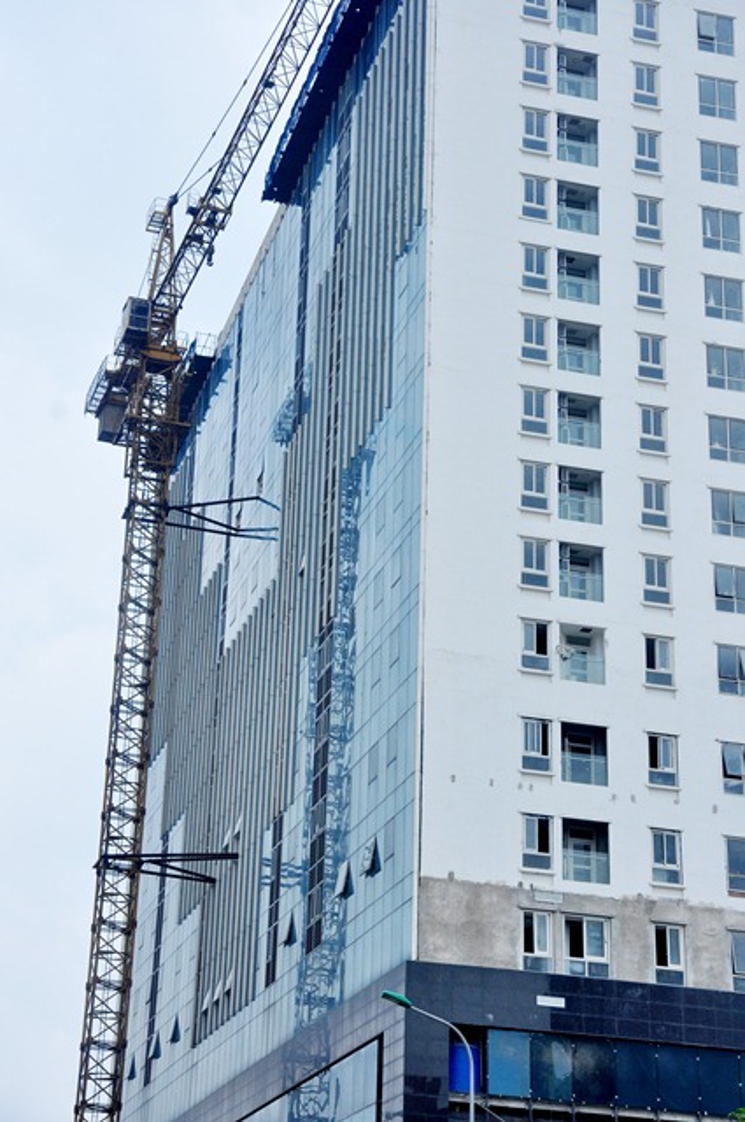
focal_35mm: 68
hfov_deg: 20.1
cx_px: 372
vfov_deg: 29.9
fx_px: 2101
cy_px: 561
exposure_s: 1/1000
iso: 320
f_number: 8
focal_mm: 45
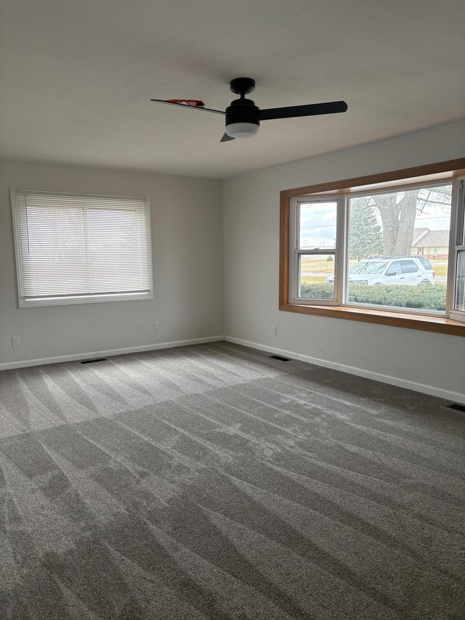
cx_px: 232
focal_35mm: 26
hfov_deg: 53.1
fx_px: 466
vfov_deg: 67.3
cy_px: 310
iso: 125
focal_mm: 5.96
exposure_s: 1/147
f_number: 1.6
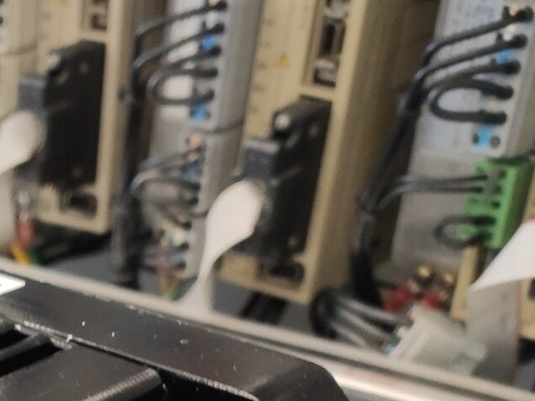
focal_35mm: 105
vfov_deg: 12.5
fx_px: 1622
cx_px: -271
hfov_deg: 16.9
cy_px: 788
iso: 565
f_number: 1.75
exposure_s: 1/33
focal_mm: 4.77
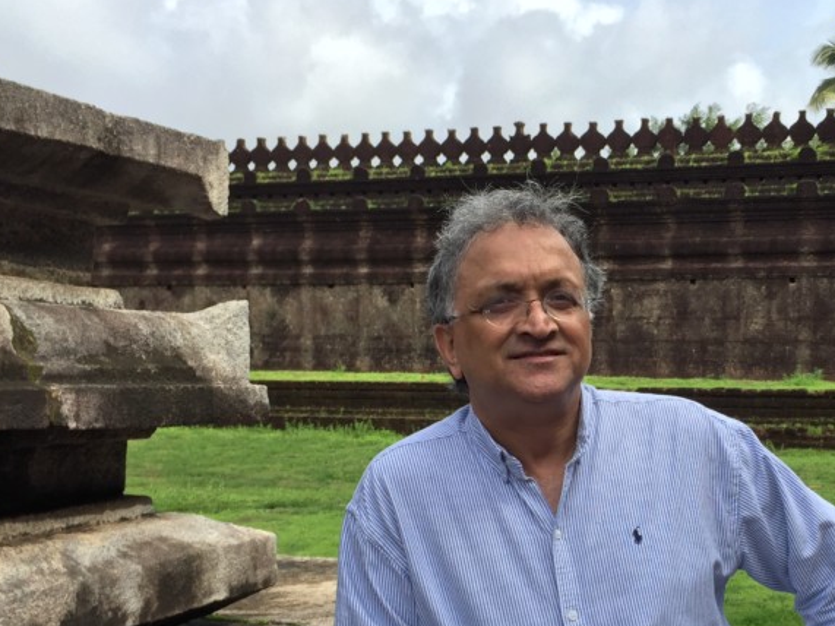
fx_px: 1254
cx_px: 595
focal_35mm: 52
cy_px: 475
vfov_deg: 27.6
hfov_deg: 36.2
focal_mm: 4.15
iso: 32
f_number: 2.2
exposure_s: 1/1236
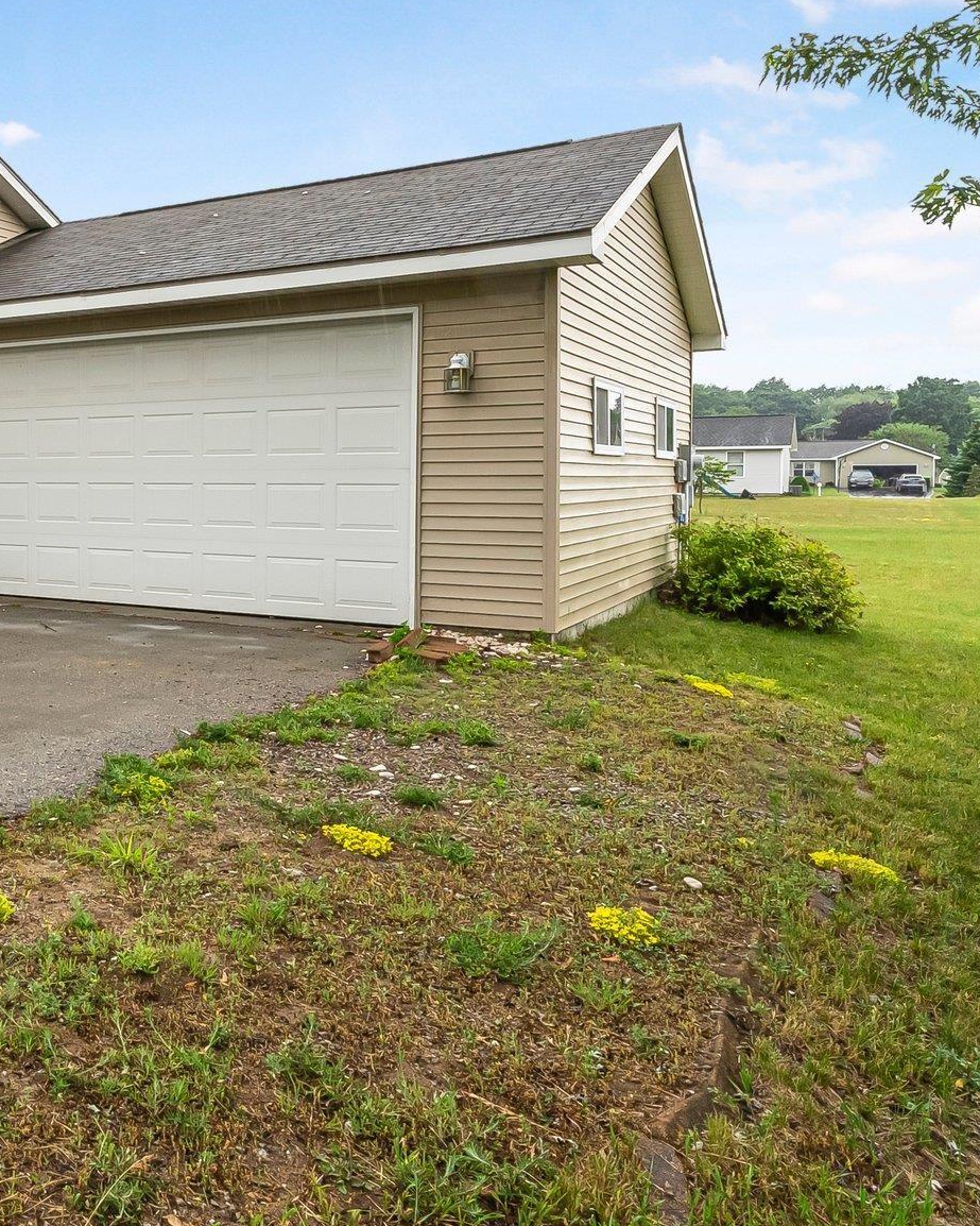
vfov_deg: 56.6
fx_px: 1130
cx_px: -83
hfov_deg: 39.1
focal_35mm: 31
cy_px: 509
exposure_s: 1/100
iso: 640
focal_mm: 18.7
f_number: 16
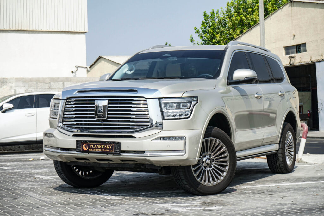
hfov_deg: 28.8
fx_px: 630
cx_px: 162
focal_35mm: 70
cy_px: 108
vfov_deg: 19.5
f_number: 10
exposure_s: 1/800
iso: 500
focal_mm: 70
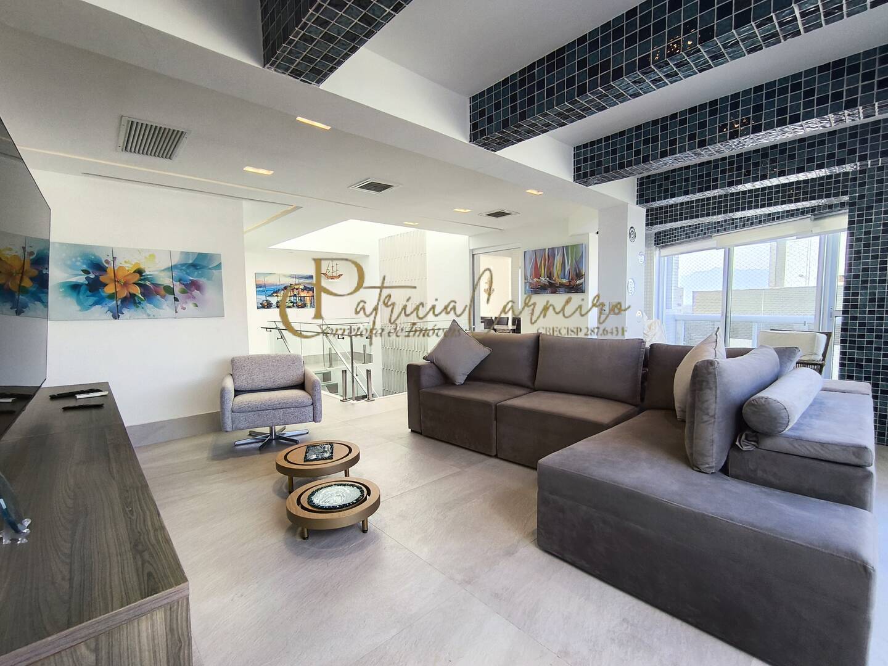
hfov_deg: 94.5
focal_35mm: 16
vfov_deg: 78.1
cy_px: 333
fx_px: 410
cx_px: 444
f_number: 2.2
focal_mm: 1.65
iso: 50
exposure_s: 1/149
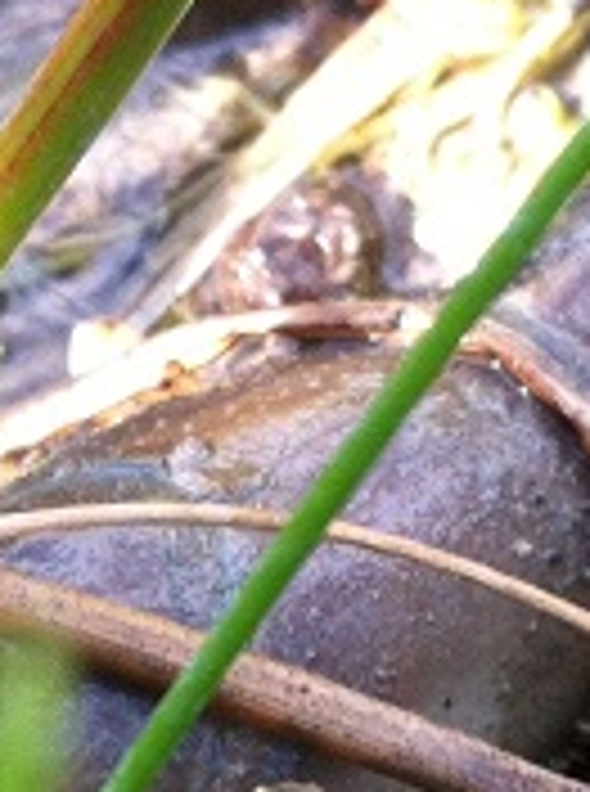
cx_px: -41
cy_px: 776
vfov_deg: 12.3
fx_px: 3654
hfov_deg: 9.2
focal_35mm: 160
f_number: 2.8
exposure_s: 1/120
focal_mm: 3.85
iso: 125
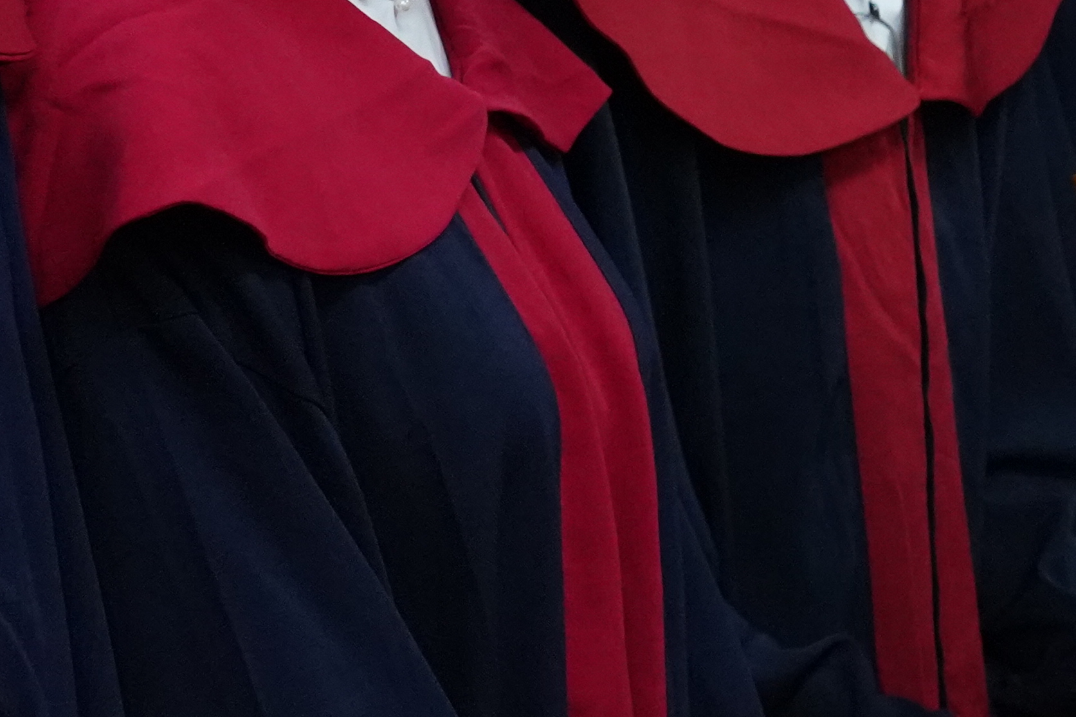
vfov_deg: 8.3
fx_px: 4931
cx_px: 1232
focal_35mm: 165
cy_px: 149
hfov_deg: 12.2
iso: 8000
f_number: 6.3
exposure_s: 1/160
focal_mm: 46
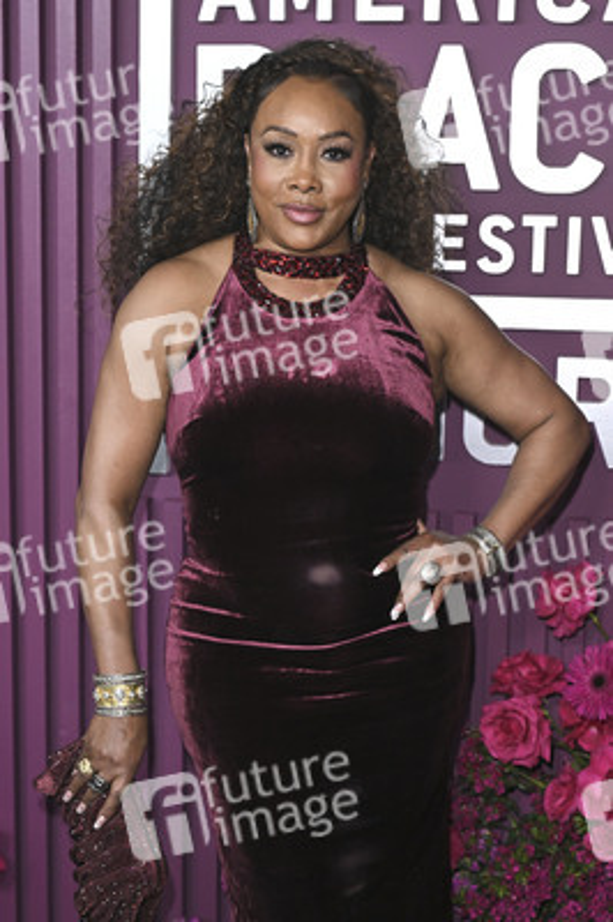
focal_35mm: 60
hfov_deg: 22.6
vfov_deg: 33.4
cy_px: 461
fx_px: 1535
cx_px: 306
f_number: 5.6
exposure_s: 1/320
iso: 2000
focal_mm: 60
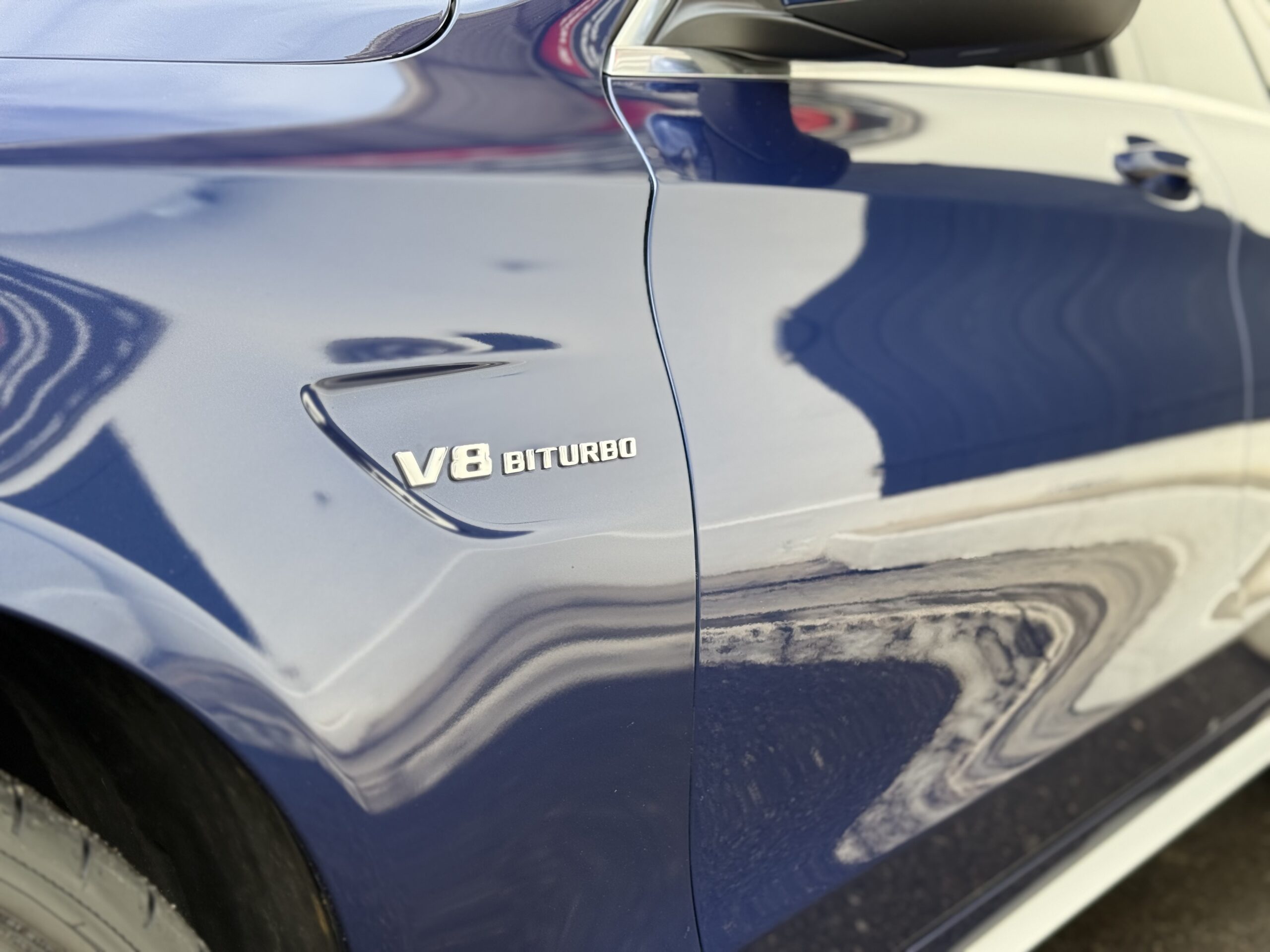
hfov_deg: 39.7
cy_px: 476
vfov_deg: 30.3
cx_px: 635
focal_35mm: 48
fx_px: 1761
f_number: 1.78
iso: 80
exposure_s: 1/444
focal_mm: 6.76
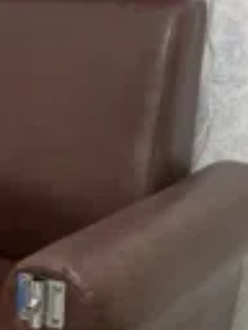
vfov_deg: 22.7
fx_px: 774
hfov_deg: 17.8
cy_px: 364
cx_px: 5
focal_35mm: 81
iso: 500
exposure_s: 1/33
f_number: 1.6
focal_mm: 4.2
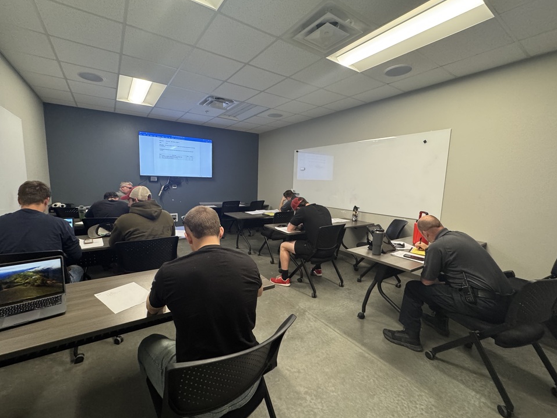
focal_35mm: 15
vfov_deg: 81.7
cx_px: 260
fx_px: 241
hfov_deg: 98.0
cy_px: 212
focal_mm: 2.22
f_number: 2.2
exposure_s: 1/60
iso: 400
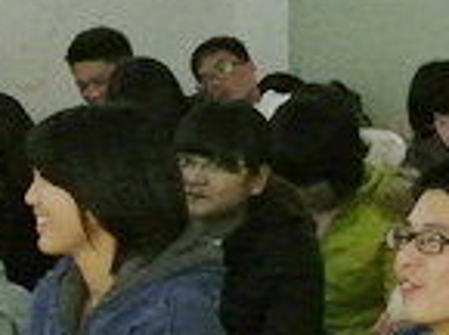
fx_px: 2342
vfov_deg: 8.2
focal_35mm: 181
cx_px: 399
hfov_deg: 10.9
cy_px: 166
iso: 3200
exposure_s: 1/60
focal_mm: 12.7
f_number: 3.8
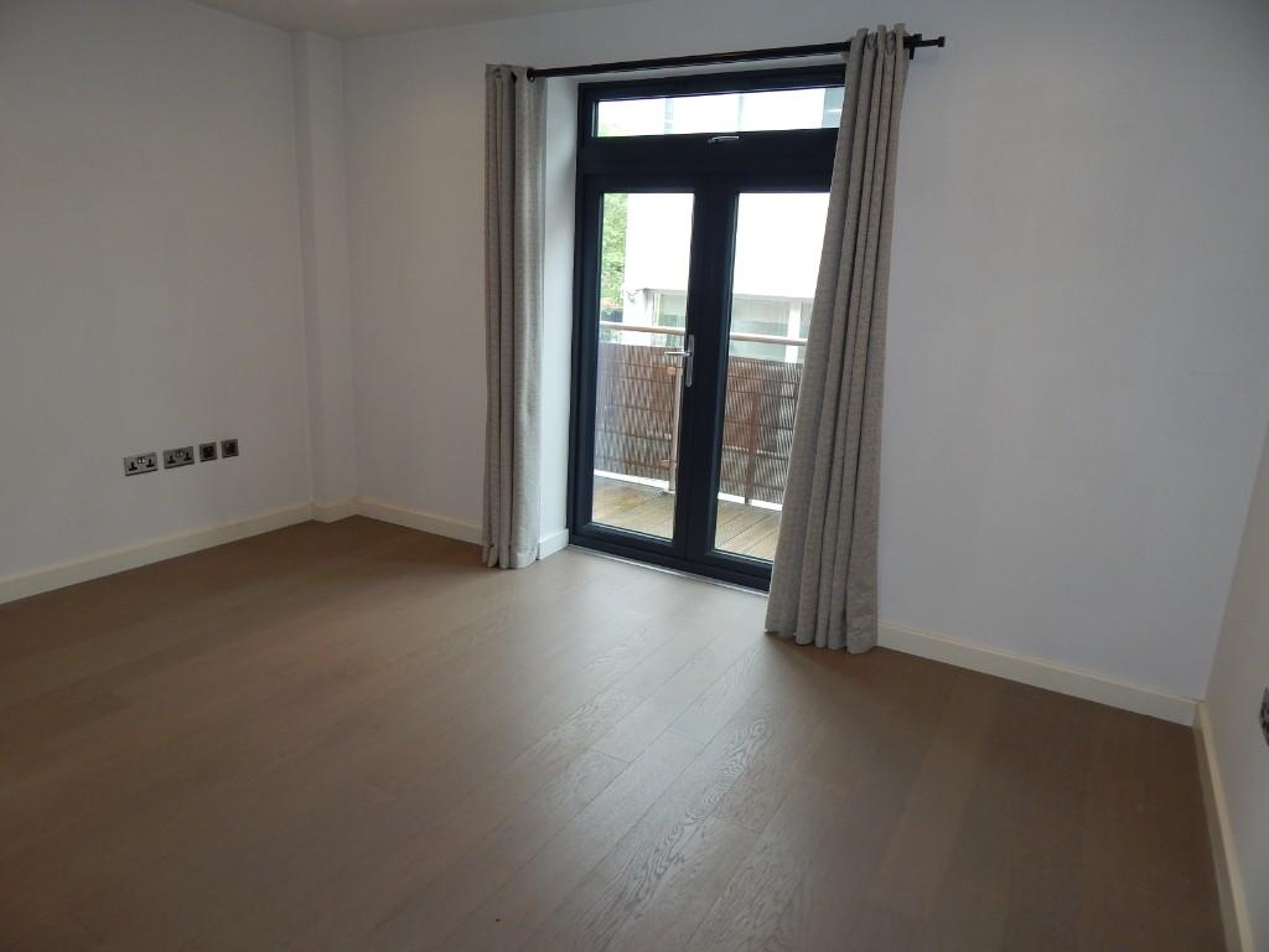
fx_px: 807
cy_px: 476
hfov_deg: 76.4
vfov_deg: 61.1
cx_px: 634
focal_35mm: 22
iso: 125
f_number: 3
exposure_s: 1/80
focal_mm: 4
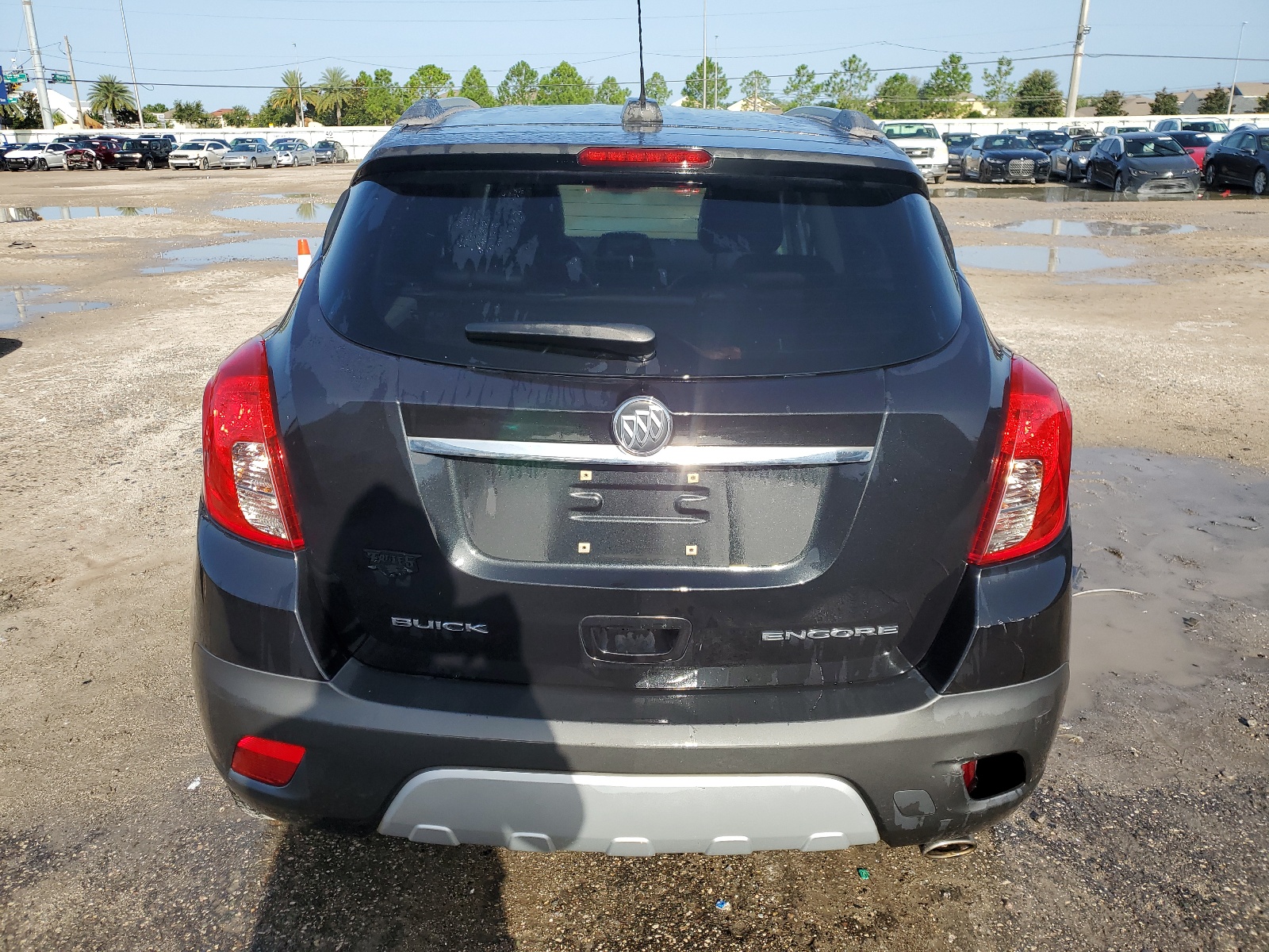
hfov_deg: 67.3
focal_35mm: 26
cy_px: 476
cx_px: 634
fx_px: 953
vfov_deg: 53.1
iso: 50
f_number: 1.5
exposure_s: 1/2000
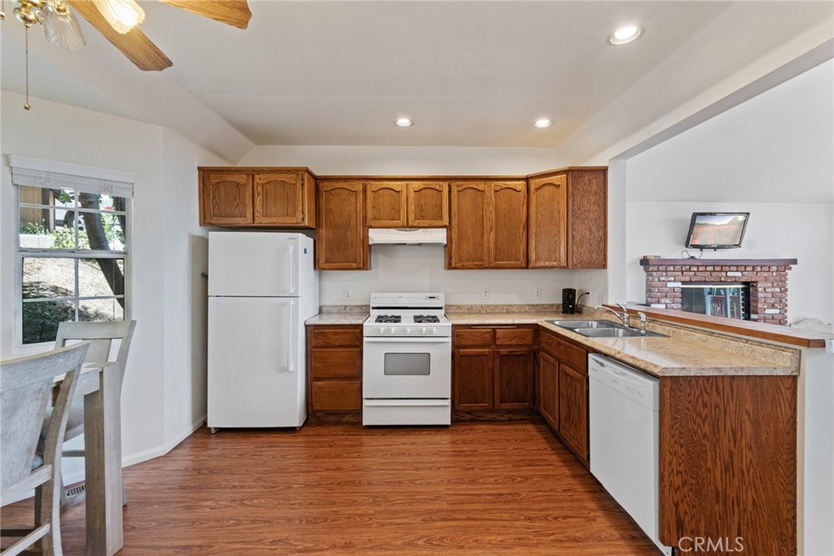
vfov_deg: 77.3
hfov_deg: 100.4
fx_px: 347
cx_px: 417
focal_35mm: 15
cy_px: 278
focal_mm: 10
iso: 400
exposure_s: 1/5
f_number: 10
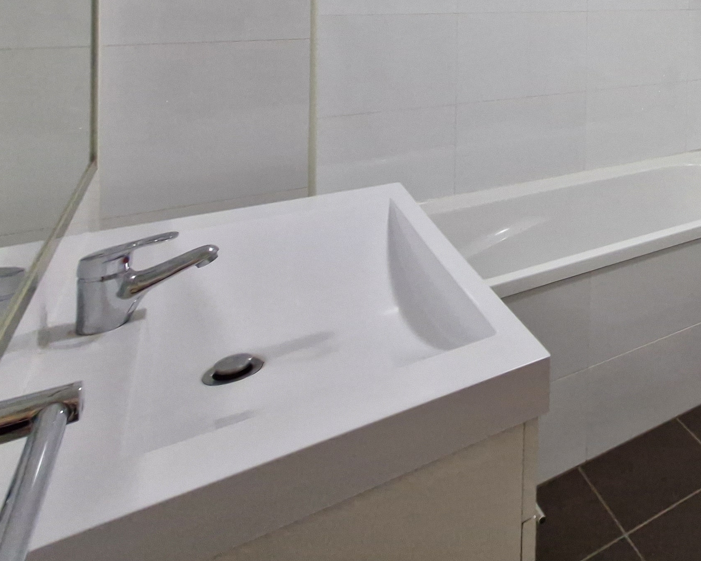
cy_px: -12
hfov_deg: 44.2
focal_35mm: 30
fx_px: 622
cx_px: 779
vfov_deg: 41.5
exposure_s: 1/50
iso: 400
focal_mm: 1.74
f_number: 2.2
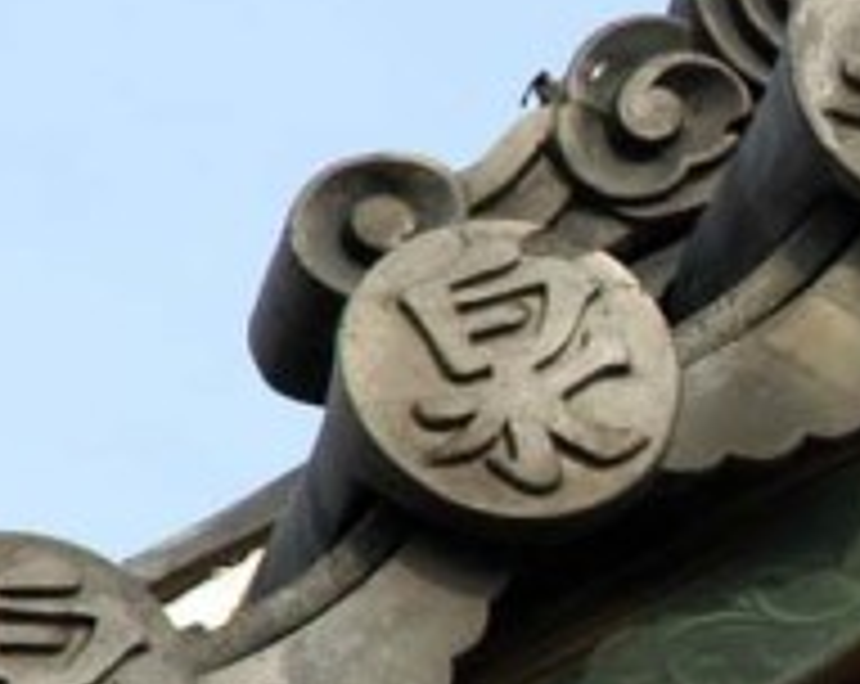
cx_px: 1315
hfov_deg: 3.7
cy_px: 457
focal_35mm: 529
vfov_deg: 2.9
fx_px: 13437
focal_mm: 70
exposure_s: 1/160
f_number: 10
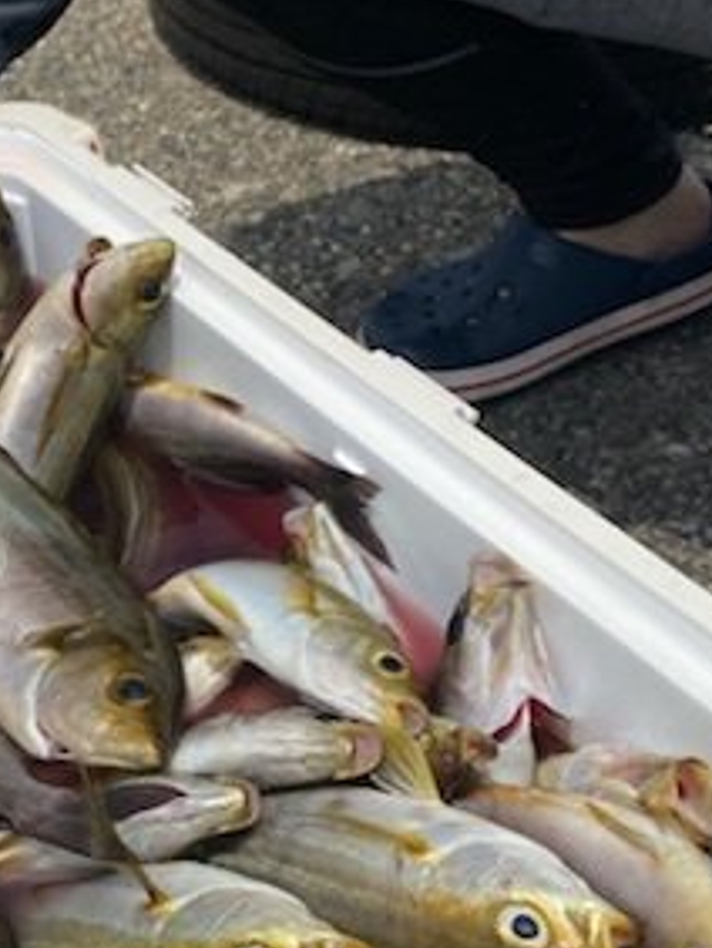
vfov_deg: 32.7
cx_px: 198
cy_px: 511
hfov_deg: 24.6
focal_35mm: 59
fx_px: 1616
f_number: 1.8
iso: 32
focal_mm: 4.25
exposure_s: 1/6757
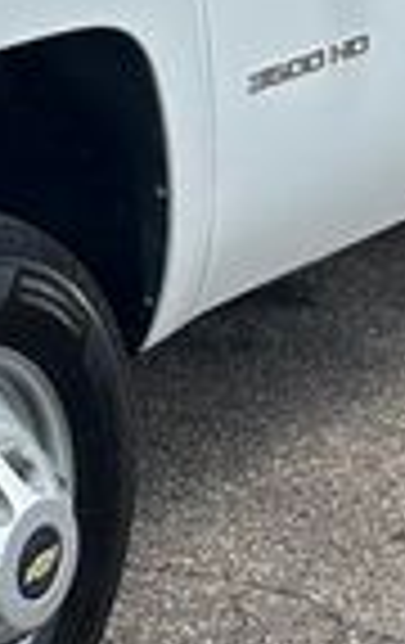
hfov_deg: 10.5
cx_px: -99
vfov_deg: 16.7
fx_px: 2161
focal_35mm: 123
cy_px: 41
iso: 50
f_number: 1.5
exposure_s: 1/4630
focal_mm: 5.7
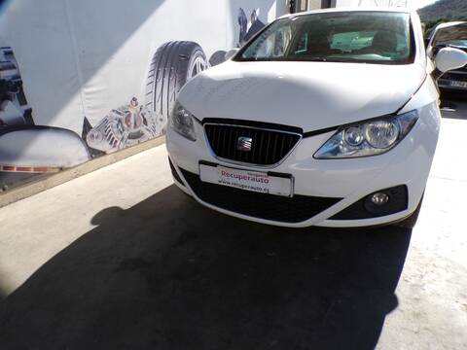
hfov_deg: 71.6
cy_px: 175
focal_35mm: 24
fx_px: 324
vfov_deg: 56.8
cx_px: 234
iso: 100
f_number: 5.8
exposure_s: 1/250
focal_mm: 4.3
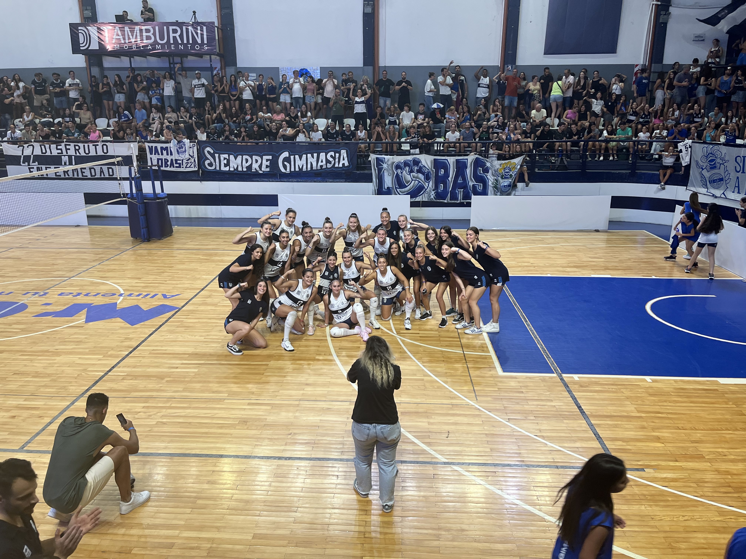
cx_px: 373
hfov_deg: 67.3
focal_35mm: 26
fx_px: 560
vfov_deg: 53.1
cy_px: 280
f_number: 1.6
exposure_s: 1/100
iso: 125
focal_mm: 5.1
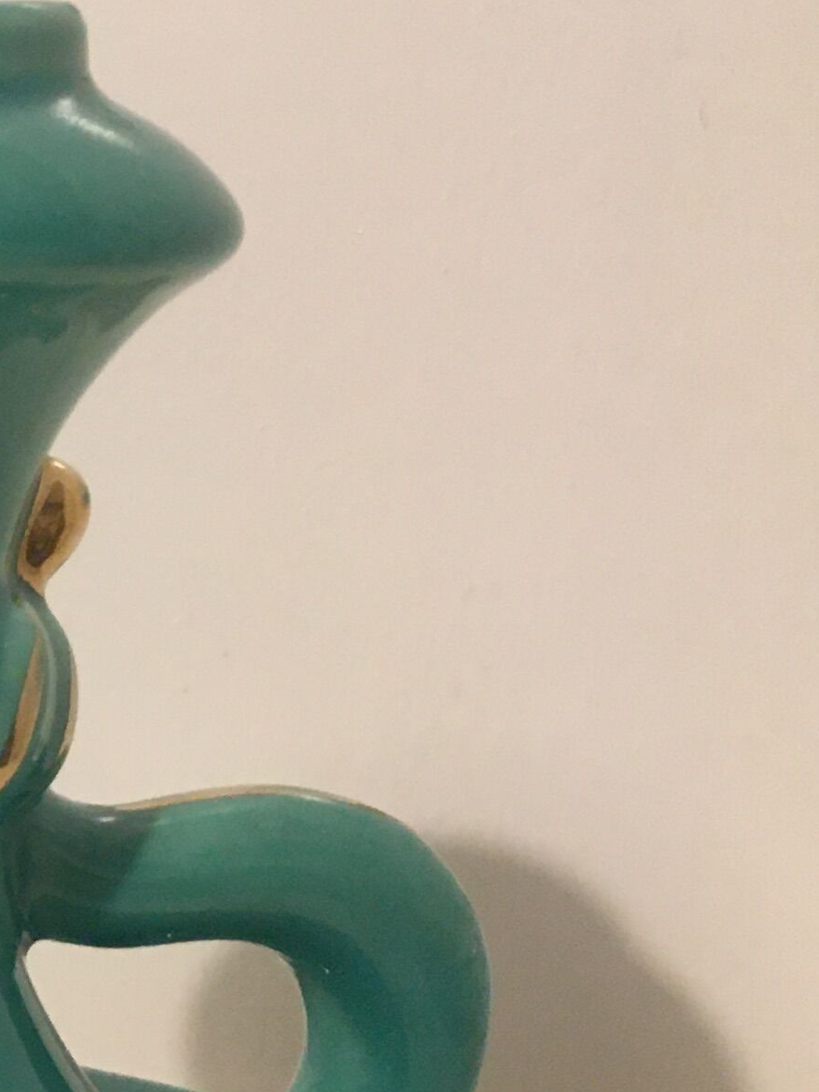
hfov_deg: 12.5
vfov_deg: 19.6
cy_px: 860
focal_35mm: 99
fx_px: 3123
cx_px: -996
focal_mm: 4.15
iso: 125
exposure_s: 1/33
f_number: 2.2
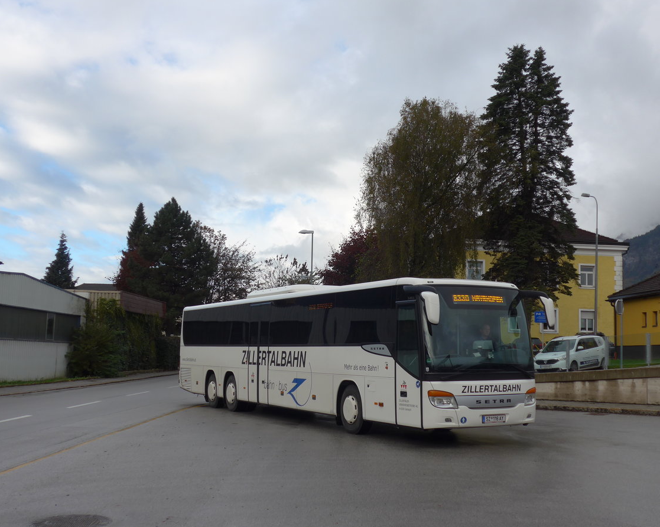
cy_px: 263
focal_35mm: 43
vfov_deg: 34.9
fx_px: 840
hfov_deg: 42.9
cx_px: 343
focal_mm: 8.4
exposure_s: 1/800
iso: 80
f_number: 2.8
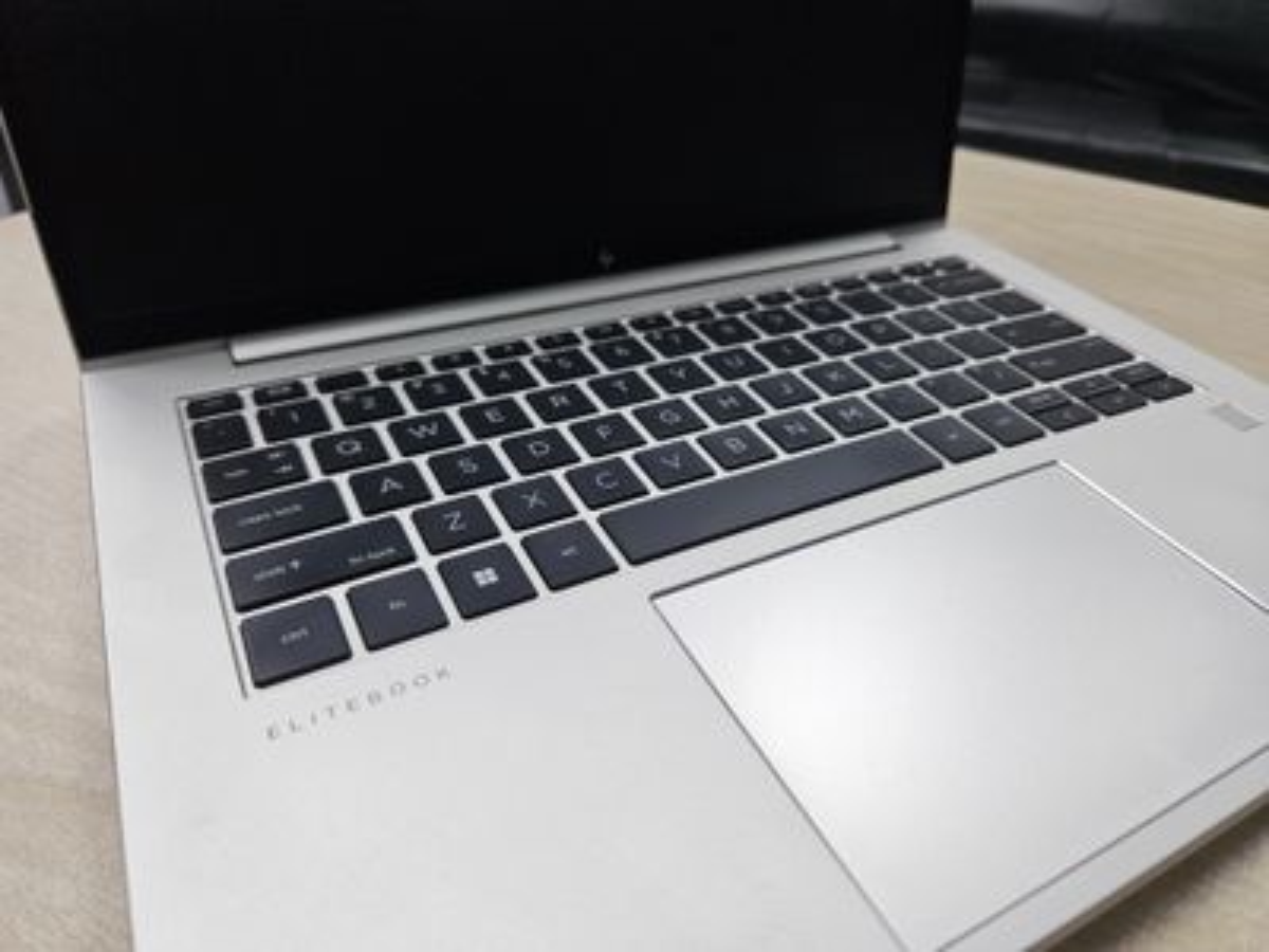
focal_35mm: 23
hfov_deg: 73.9
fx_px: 843
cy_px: 476
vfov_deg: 58.9
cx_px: 634
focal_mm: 5.4
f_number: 1.8
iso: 50
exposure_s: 1/100
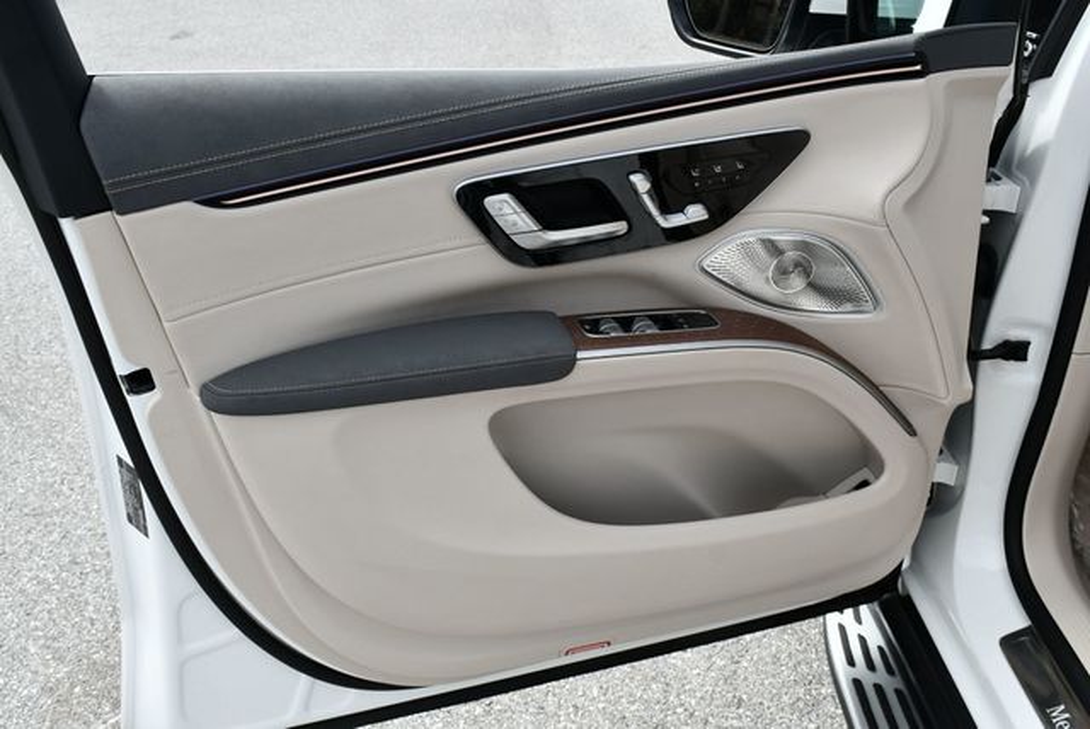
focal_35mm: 36
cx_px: 545
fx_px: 1091
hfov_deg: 53.1
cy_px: 364
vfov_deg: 36.9
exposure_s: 1/250
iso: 180
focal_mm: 18
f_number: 8
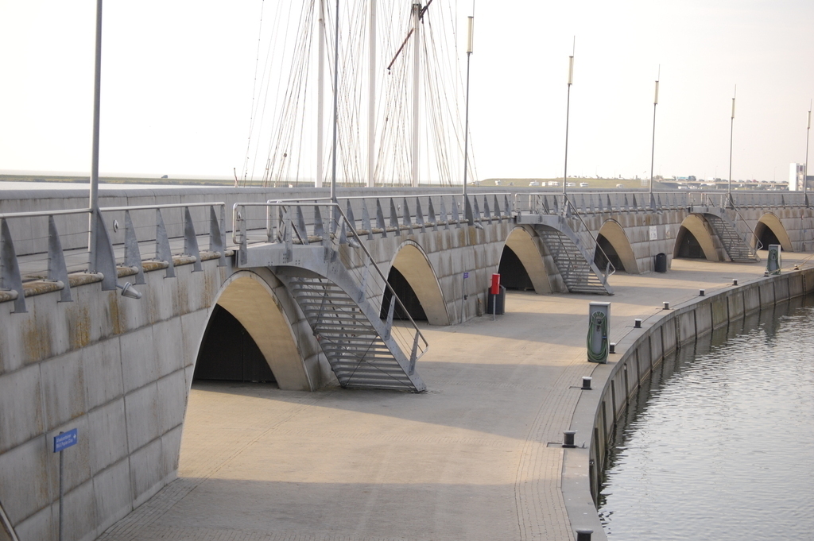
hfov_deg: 21.9
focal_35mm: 93
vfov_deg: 14.7
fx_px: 2101
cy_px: 270
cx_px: 407
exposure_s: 1/800
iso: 400
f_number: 5.6
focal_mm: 62
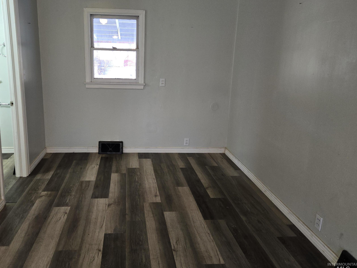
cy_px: 116
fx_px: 289
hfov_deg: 62.9
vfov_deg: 49.6
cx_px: 143
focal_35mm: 28
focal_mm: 5.4
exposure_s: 1/60
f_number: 1.8
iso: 80
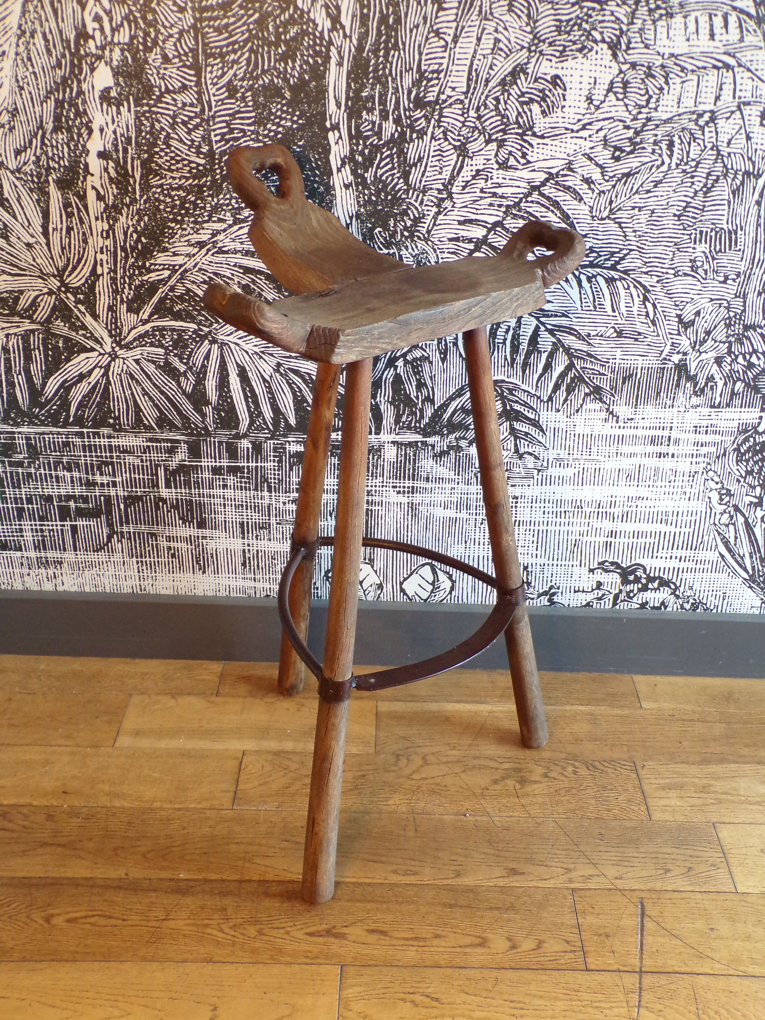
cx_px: 382
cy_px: 510
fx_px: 943
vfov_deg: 56.8
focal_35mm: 32
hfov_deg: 44.2
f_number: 3.2
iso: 352
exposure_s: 1/17
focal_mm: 5.8
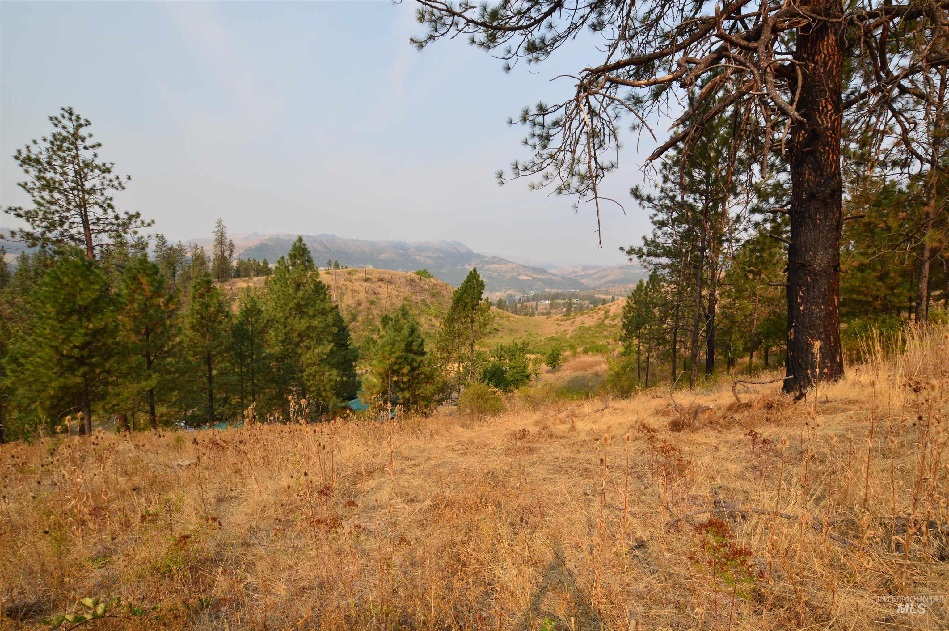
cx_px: 474
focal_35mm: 15
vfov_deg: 77.2
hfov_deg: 100.4
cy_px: 316
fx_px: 395
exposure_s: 1/500
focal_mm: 10
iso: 400
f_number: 11
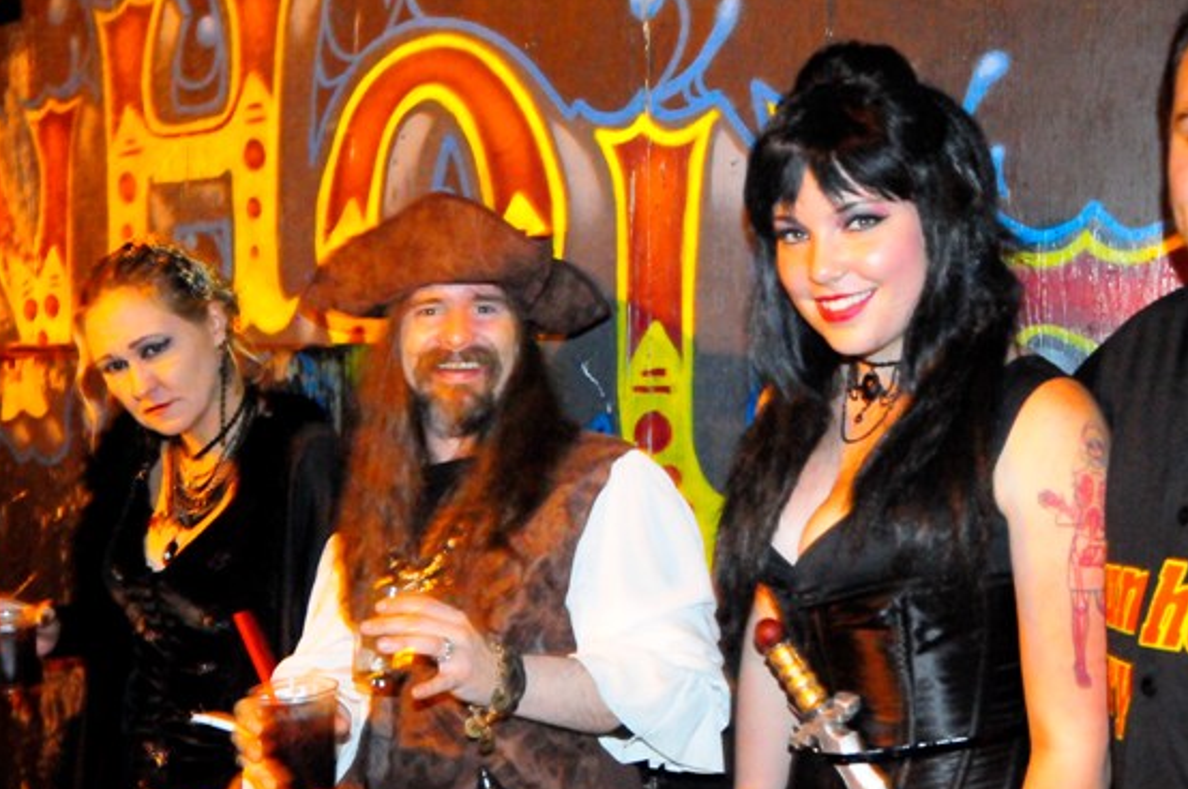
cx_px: 626
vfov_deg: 34.1
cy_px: 423
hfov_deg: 49.6
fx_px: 1285
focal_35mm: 39
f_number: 4.5
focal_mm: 18
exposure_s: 1/5
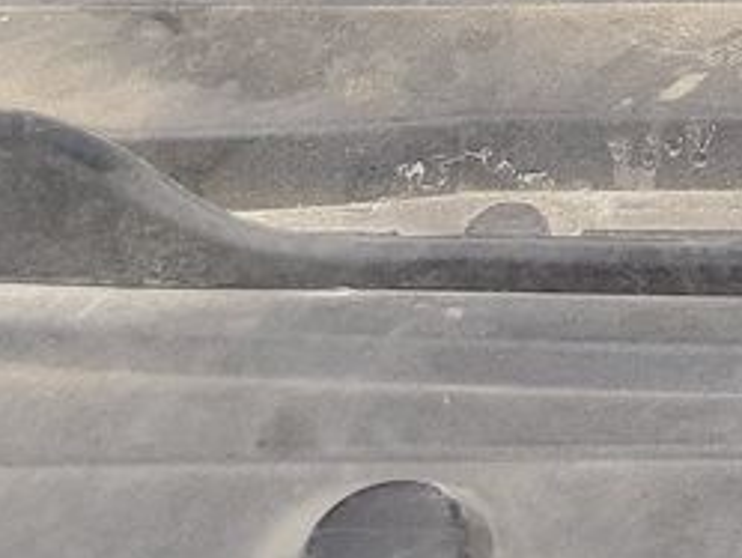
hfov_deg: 11.7
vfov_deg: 9.0
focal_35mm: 154
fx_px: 3303
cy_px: -576
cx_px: 1418
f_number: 1.8
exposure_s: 1/347
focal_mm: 6.7
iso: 50
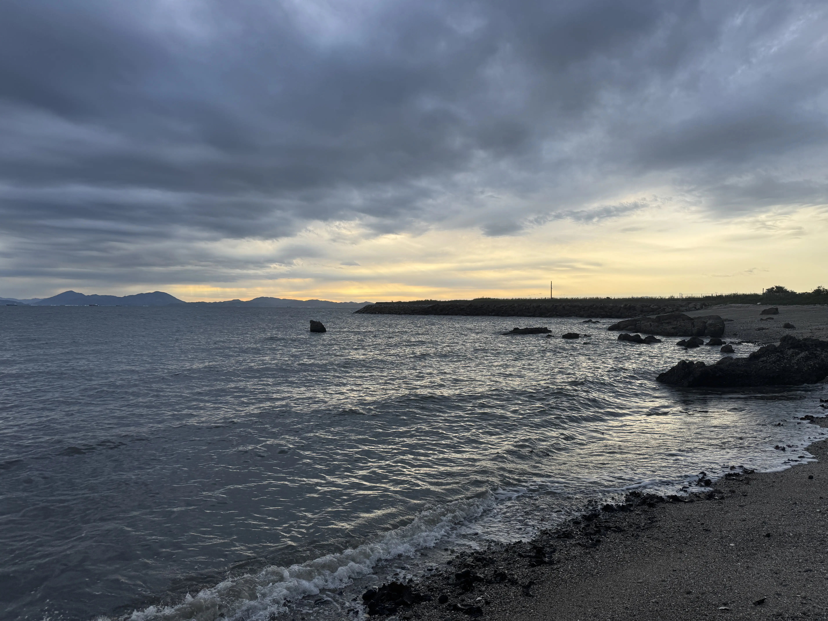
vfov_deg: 56.8
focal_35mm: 24
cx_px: 414
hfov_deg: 71.6
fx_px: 574
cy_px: 310
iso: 80
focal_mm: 6.76
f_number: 1.78
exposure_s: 1/1560
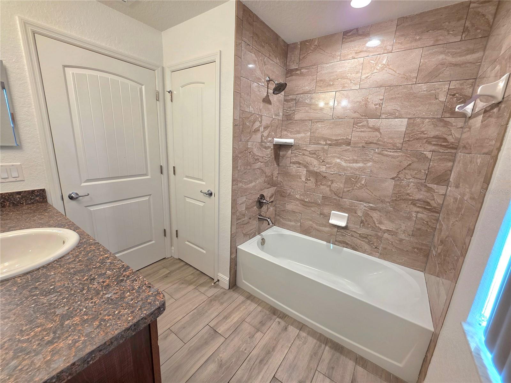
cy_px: 192
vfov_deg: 89.9
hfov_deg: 106.2
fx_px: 192
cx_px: 256
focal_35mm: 13
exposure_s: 1/60.2
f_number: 1.9
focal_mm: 2.2
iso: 160
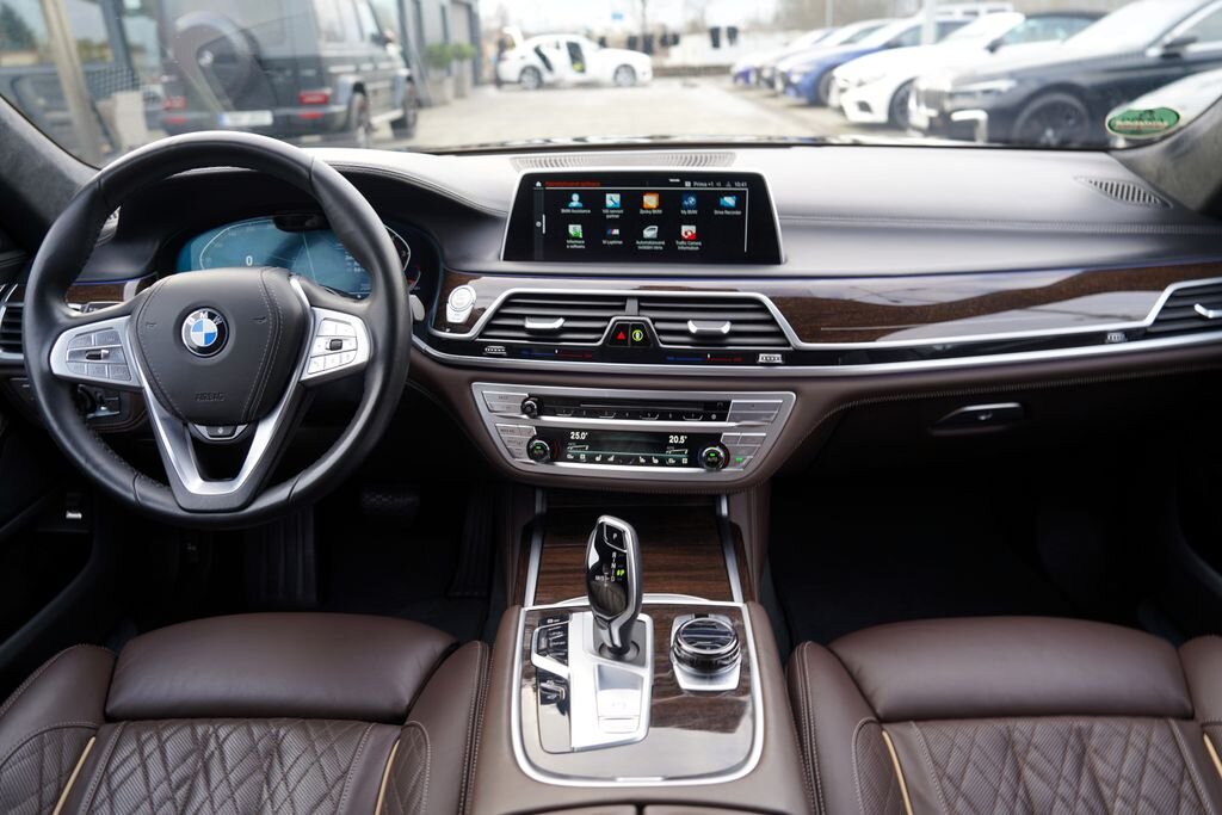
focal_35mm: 24
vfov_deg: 53.1
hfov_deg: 73.7
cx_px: 611
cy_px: 408
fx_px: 815
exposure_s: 1/50
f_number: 3.5
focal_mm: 24
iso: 100
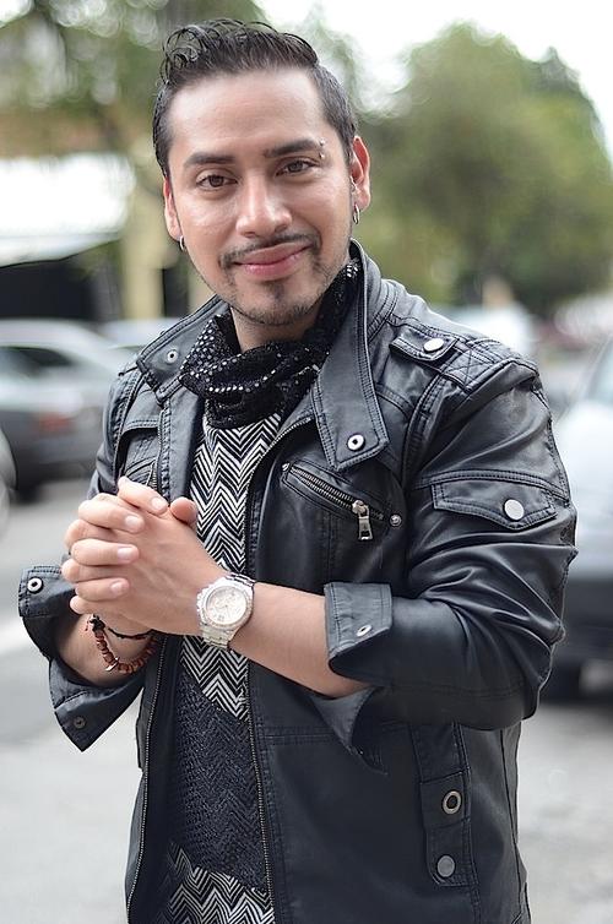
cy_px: 462
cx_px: 306
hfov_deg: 18.1
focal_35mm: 75
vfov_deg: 27.0
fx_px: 1923
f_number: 1.8
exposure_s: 1/500
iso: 200
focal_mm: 50
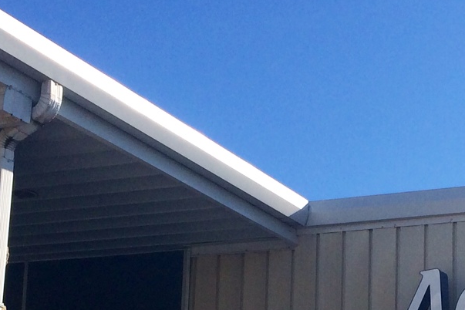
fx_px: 1369
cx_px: 397
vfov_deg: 12.3
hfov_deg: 19.0
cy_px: 454
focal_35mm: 106
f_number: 2.2
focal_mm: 4.12
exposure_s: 1/2415
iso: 40
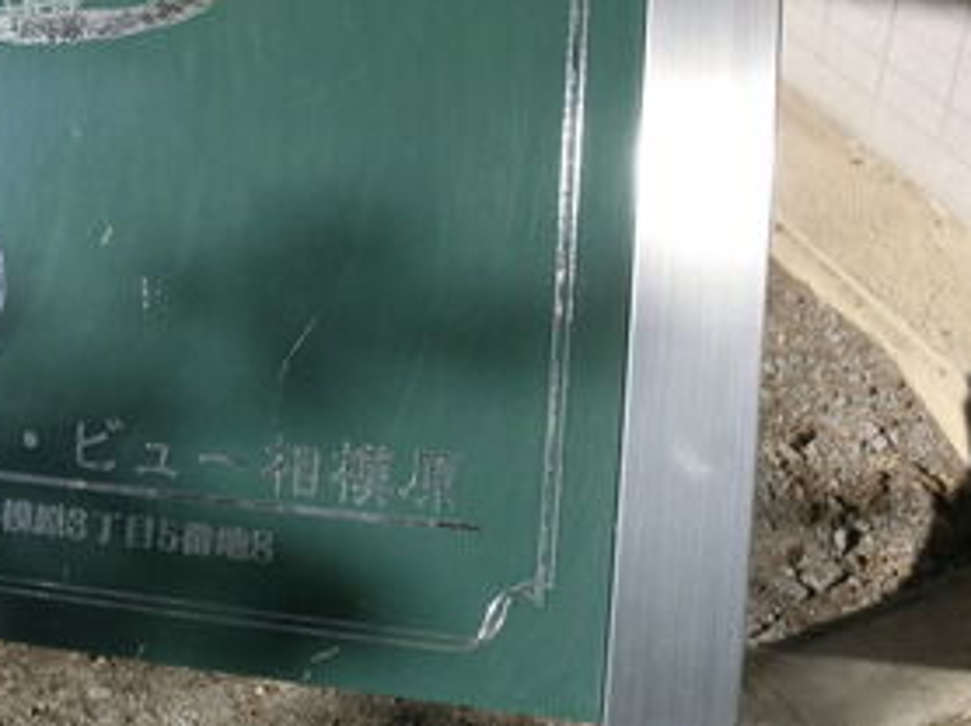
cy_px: 195
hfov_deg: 33.7
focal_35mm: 54
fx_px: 1513
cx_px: 101
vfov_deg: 26.7
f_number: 8
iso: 80
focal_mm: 4.4
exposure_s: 1/200
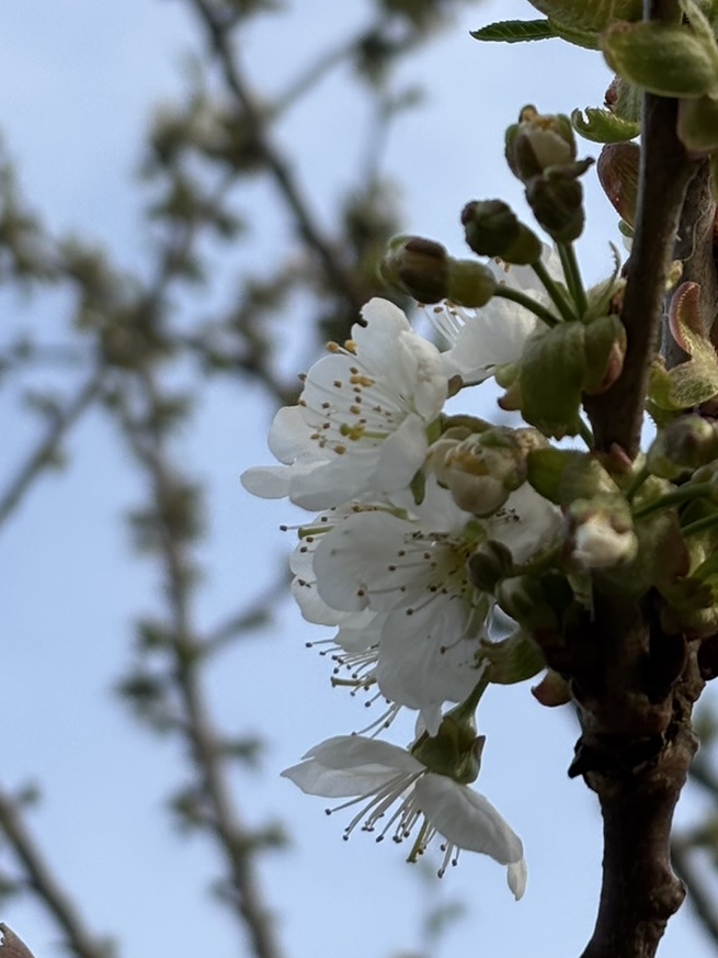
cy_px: 587
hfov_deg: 12.1
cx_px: 586
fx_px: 3373
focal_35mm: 122
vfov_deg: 16.1
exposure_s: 1/587
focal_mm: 5.96
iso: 32
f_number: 1.6
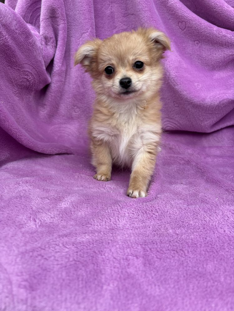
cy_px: 156
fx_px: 234
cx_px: 117
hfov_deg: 53.1
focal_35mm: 26
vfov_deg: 67.3
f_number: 1.6
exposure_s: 1/988
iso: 50
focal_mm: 5.96
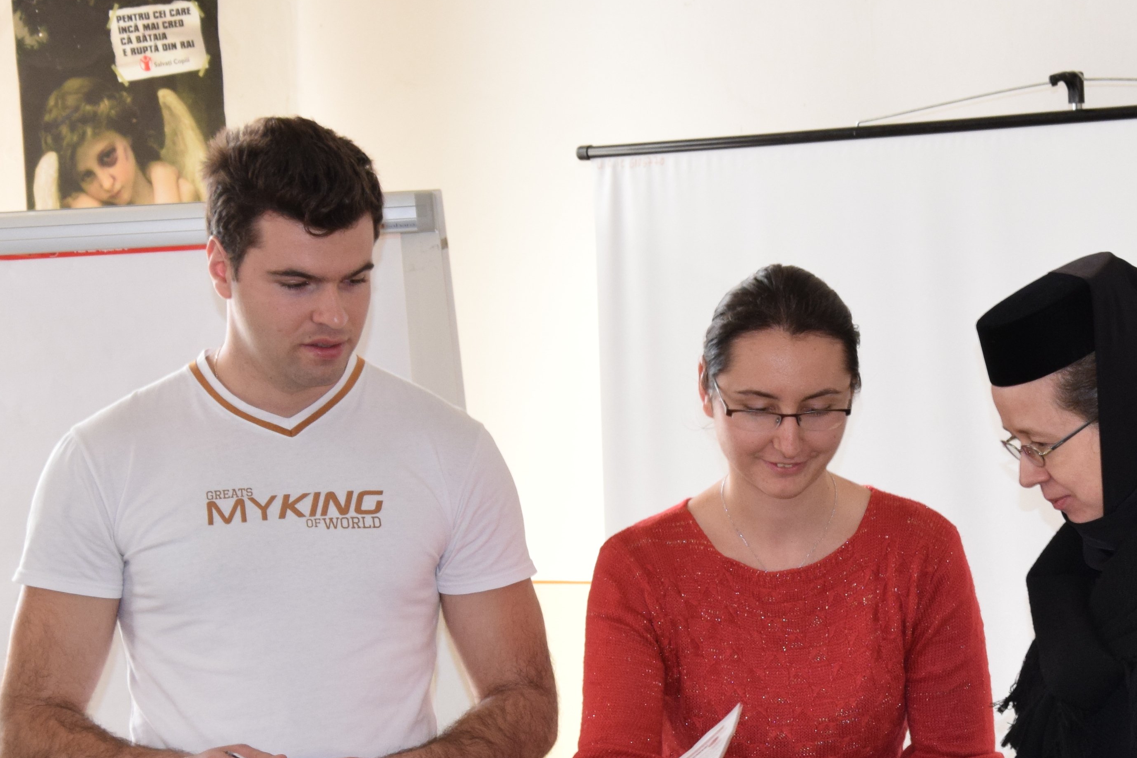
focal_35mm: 131
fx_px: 4137
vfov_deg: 10.4
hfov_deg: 15.4
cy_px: 610
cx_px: 1062
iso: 800
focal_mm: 40
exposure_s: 1/100
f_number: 6.3
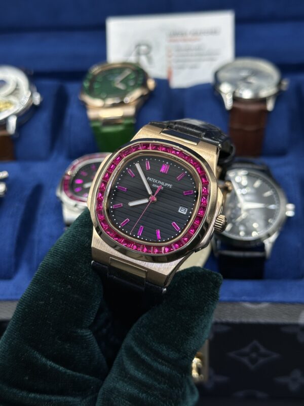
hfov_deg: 30.3
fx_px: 562
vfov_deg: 39.7
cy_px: 203
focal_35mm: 48
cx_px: 152
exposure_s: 1/532
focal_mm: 6.86
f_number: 1.78
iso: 64
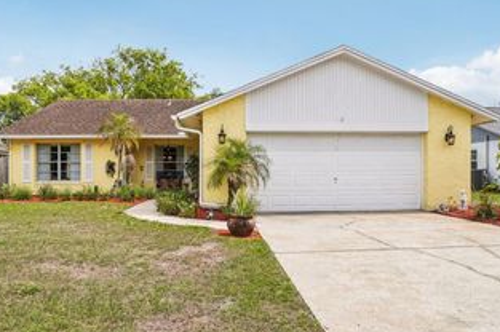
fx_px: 333
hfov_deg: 73.6
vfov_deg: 53.0
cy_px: 168
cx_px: 227
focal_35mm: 24
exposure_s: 1/250
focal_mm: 10
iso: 100
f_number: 8
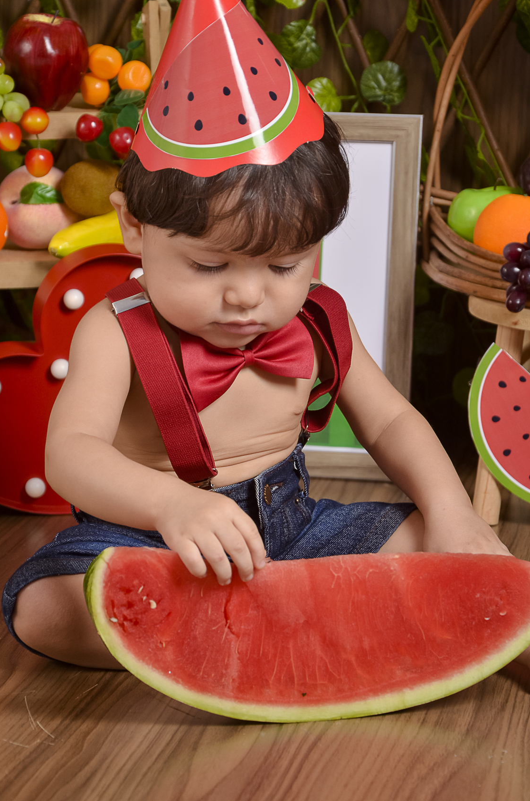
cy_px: 371
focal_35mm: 129
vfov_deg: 15.9
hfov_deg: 10.6
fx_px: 2863
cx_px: 261
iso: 250
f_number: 5.3
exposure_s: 1/160
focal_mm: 80
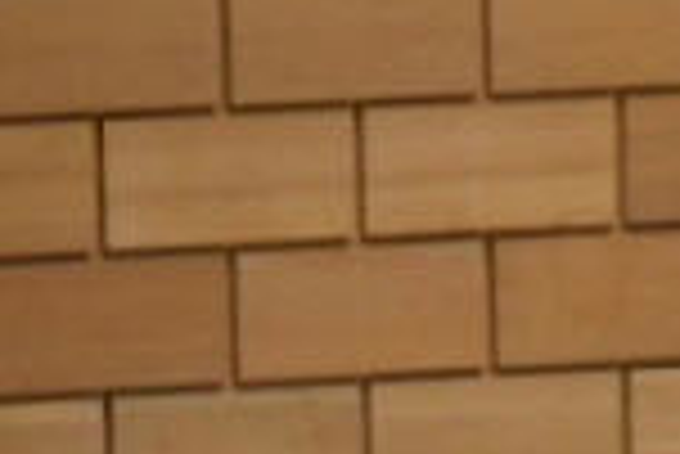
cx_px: 2184
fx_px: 21648
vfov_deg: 1.2
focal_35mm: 1145
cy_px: 1423
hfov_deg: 1.8
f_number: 6
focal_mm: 105
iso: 1800
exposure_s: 1/125
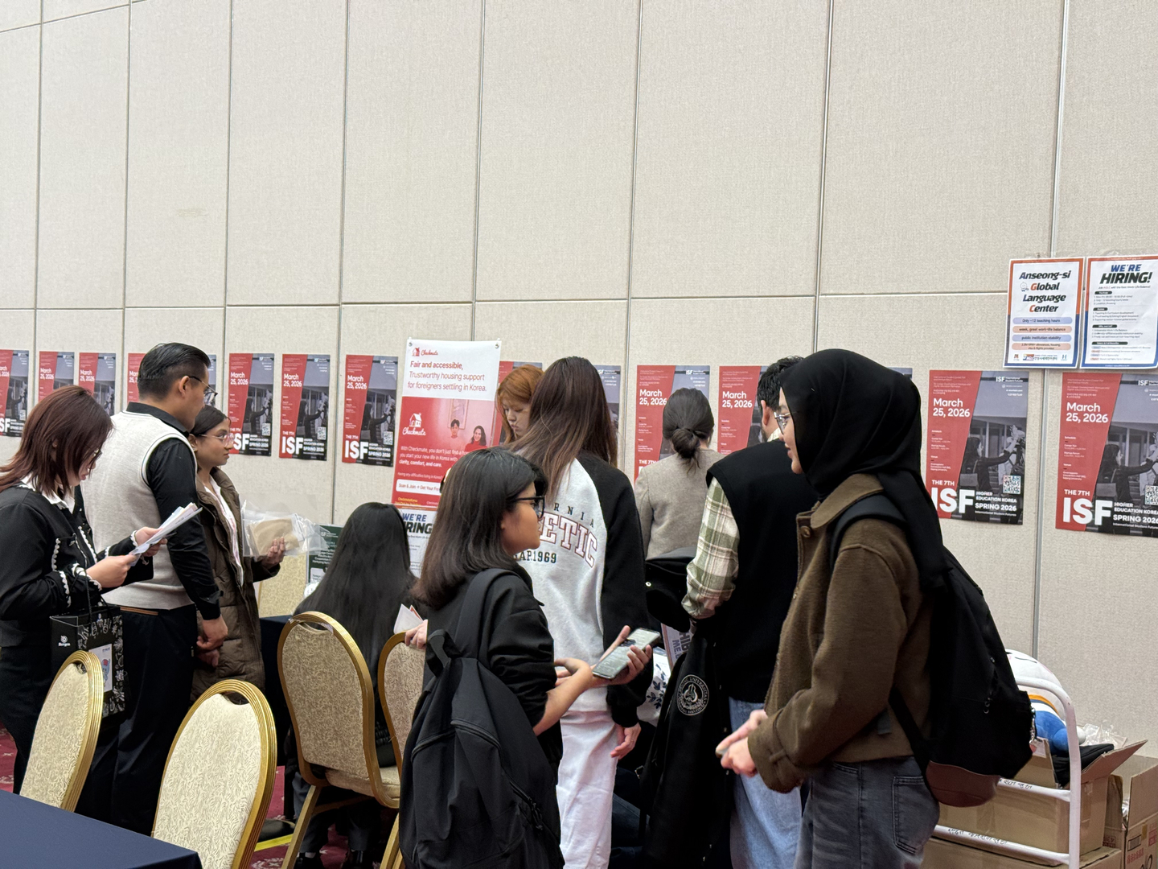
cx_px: 579
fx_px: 1606
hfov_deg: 39.7
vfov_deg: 30.3
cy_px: 434
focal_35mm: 48
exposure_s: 1/60
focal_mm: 6.76
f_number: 1.78
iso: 100
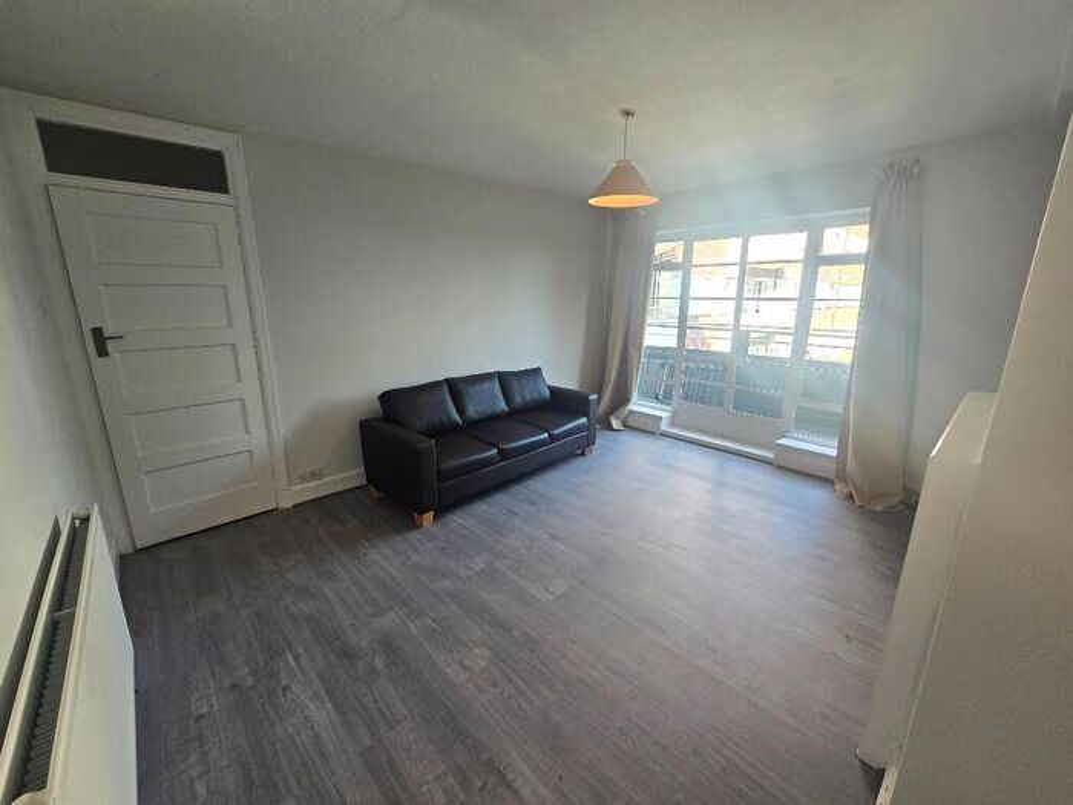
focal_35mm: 13
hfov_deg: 106.2
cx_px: 536
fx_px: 403
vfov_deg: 89.9
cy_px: 402
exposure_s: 1/100
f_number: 2.2
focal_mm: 2.2
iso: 80
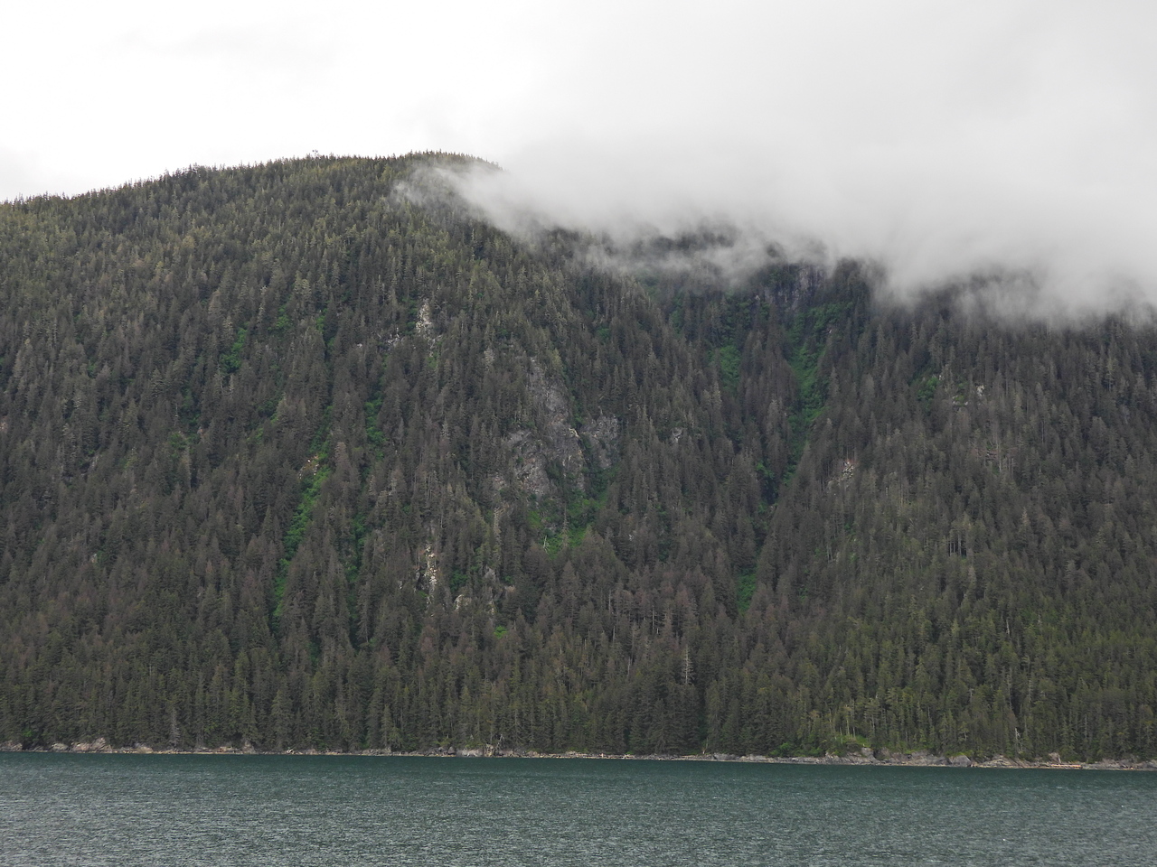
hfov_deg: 38.2
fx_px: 1671
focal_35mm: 50
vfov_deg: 29.1
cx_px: 578
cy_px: 434
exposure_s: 1/800
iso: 100
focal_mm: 8.9
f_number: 3.5
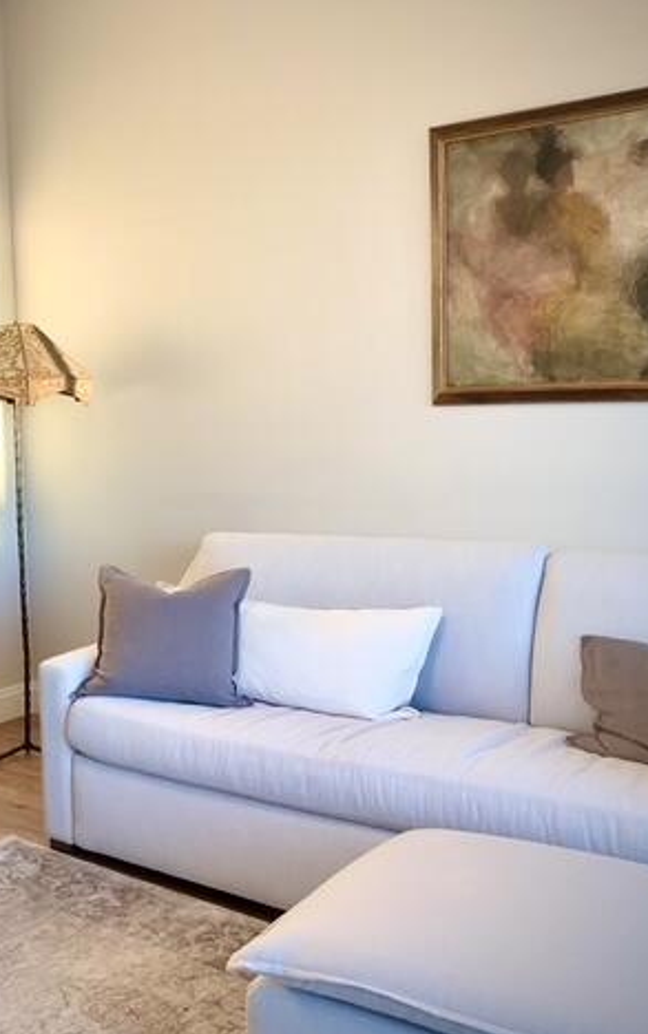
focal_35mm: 42
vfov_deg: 47.2
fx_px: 1185
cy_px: 510
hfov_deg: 29.0
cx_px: 35
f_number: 1.8
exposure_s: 1/120
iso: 32
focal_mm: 3
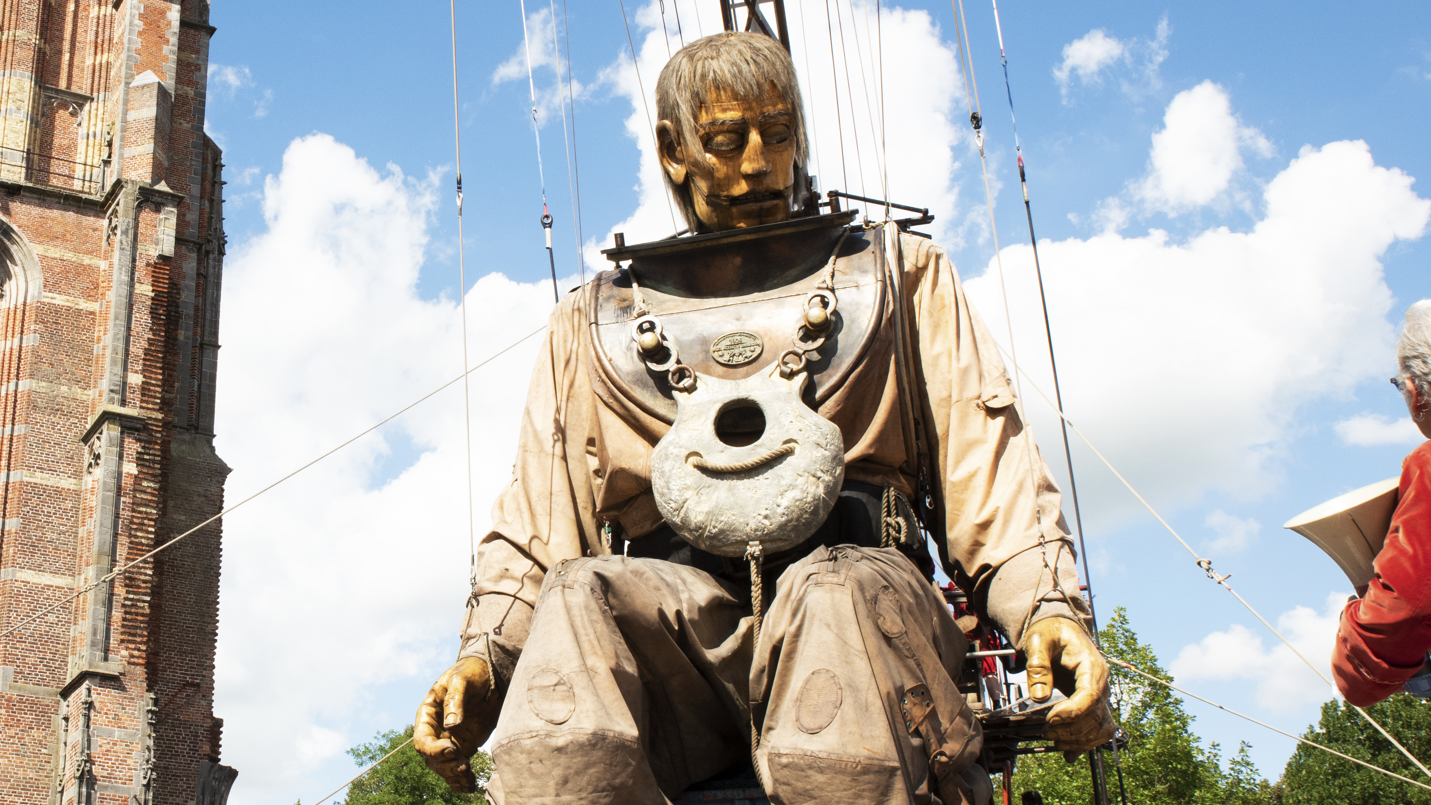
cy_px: 399
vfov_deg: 24.9
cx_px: 367
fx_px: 1821
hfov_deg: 41.7
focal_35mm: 48
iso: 500
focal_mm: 24
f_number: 16
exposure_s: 1/250
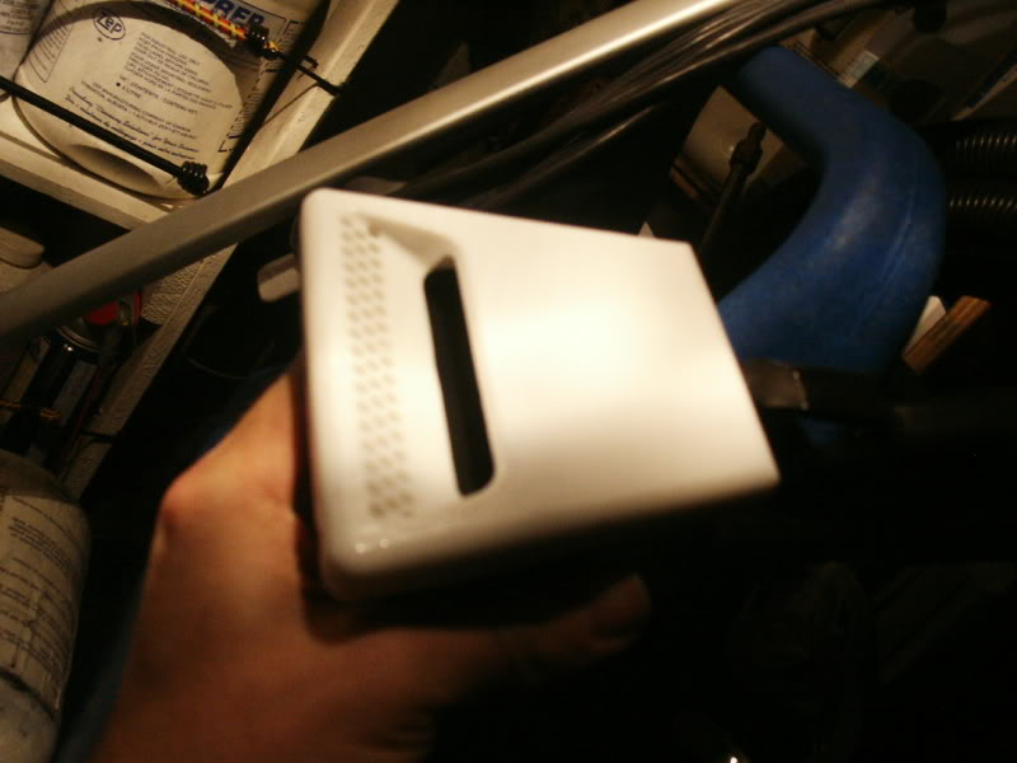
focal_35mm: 35
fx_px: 1028
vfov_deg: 40.7
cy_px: 382
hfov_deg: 52.6
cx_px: 508
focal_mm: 7.18
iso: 400
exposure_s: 1/20
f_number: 3
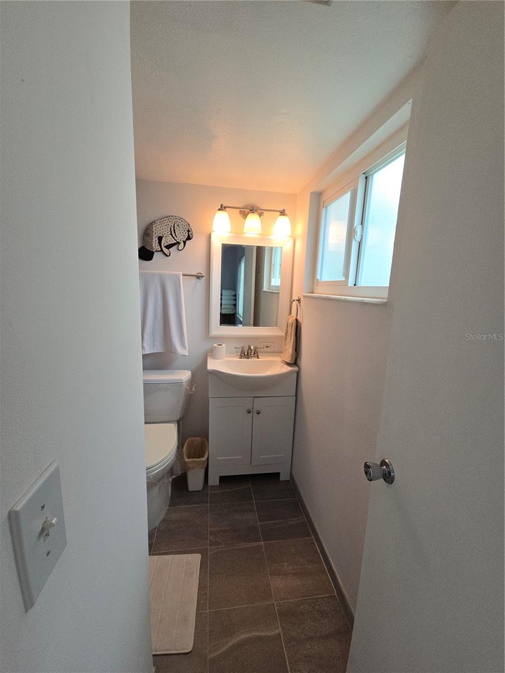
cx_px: 252
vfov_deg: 106.2
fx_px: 253
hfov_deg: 89.9
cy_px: 336
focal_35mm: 13
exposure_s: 1/133
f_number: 2.2
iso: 50
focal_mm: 2.2
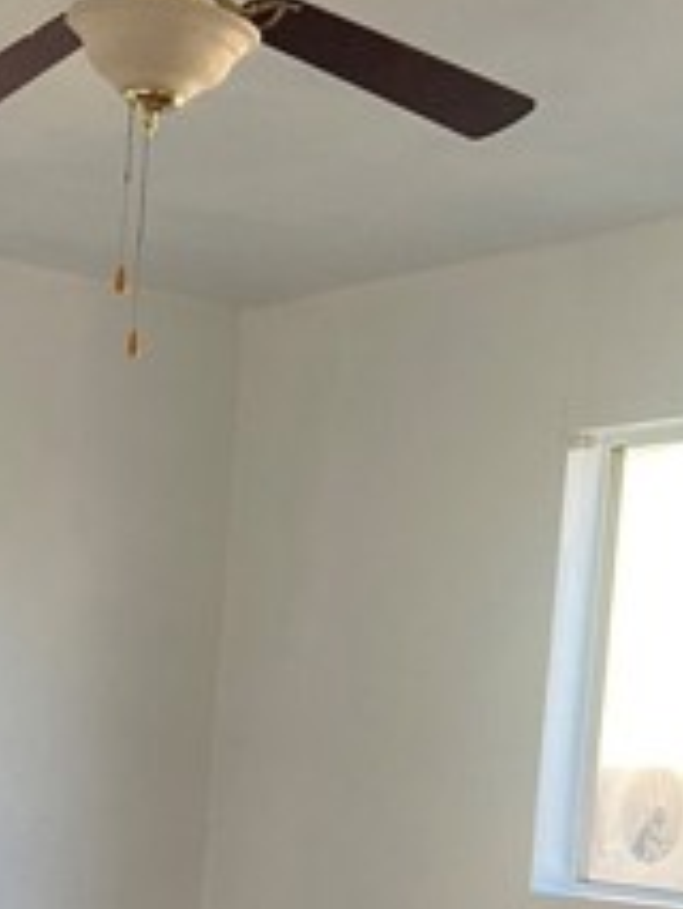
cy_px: 909
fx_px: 2050
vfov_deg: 23.9
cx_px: -81
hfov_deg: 18.2
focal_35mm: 78
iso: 125
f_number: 1.8
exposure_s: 1/85
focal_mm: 4.25
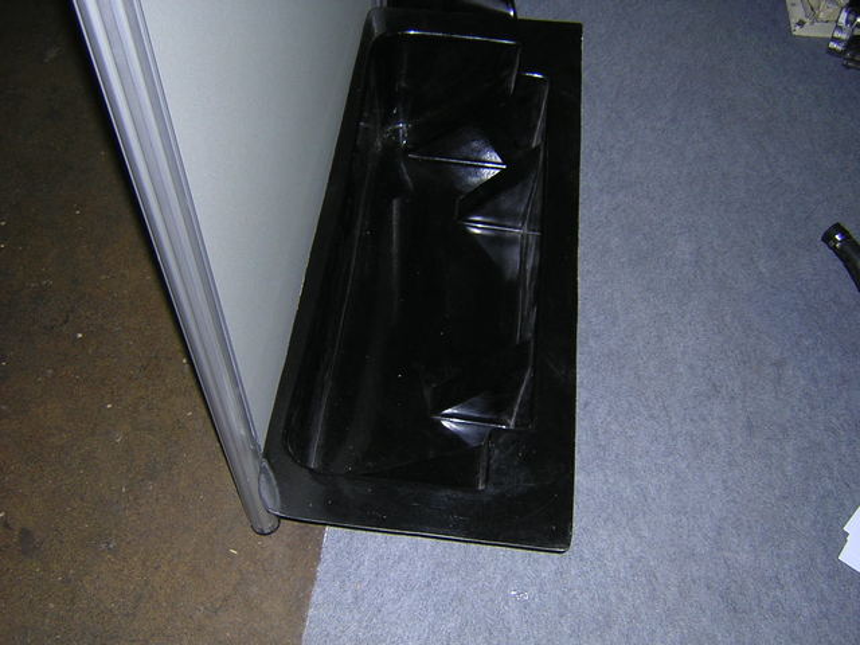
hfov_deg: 51.4
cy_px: 322
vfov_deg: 39.7
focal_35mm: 36
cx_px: 430
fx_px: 894
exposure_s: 1/60.1
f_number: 2.6
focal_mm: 4.7
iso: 159
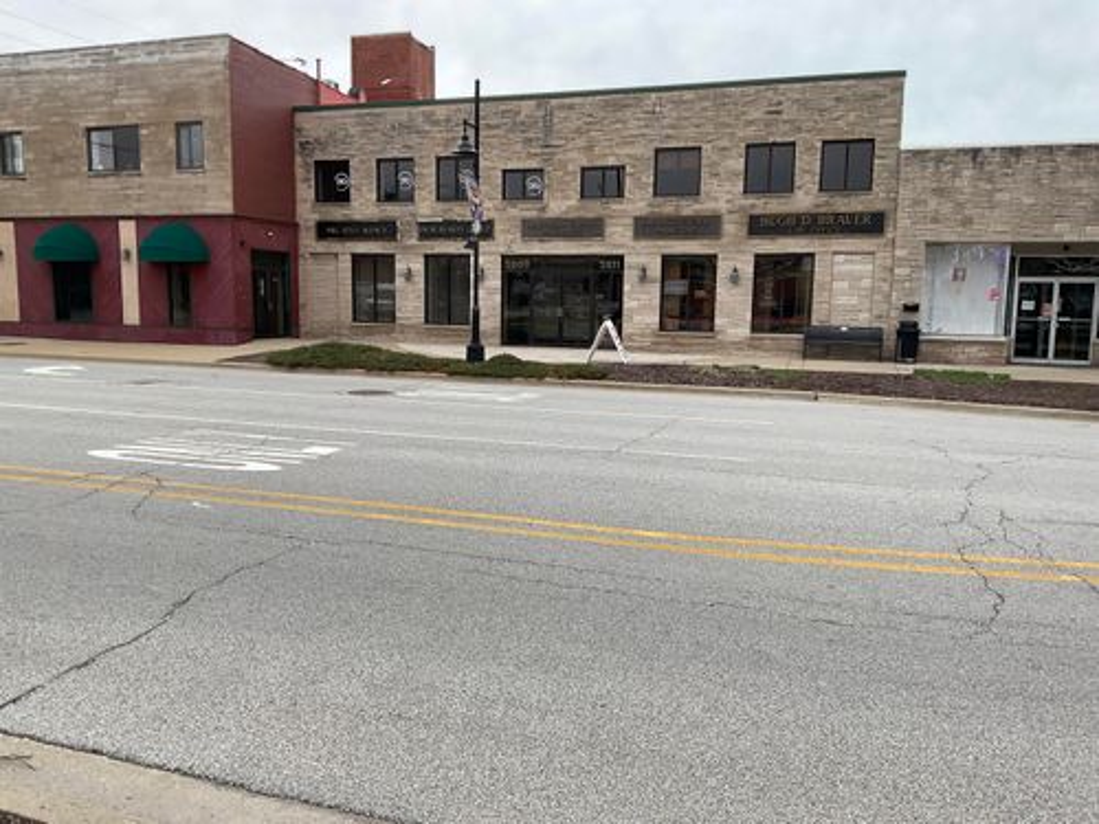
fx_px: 921
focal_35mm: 29
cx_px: 550
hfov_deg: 61.7
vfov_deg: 48.2
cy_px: 412
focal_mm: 3
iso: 16
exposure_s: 1/929
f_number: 1.8
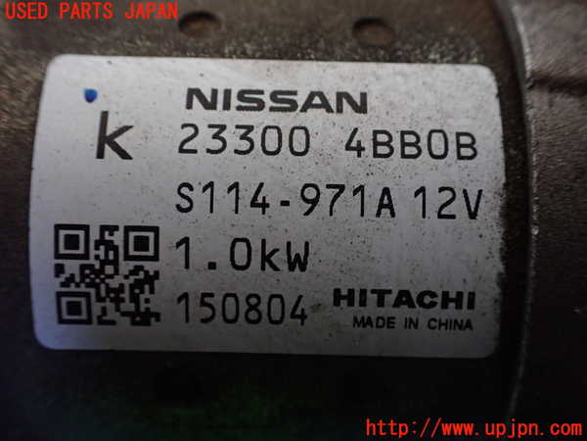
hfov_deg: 60.0
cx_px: 294
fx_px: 509
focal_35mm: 30
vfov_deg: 46.8
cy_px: 220
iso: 640
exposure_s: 1/125
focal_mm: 5.4
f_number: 2.3
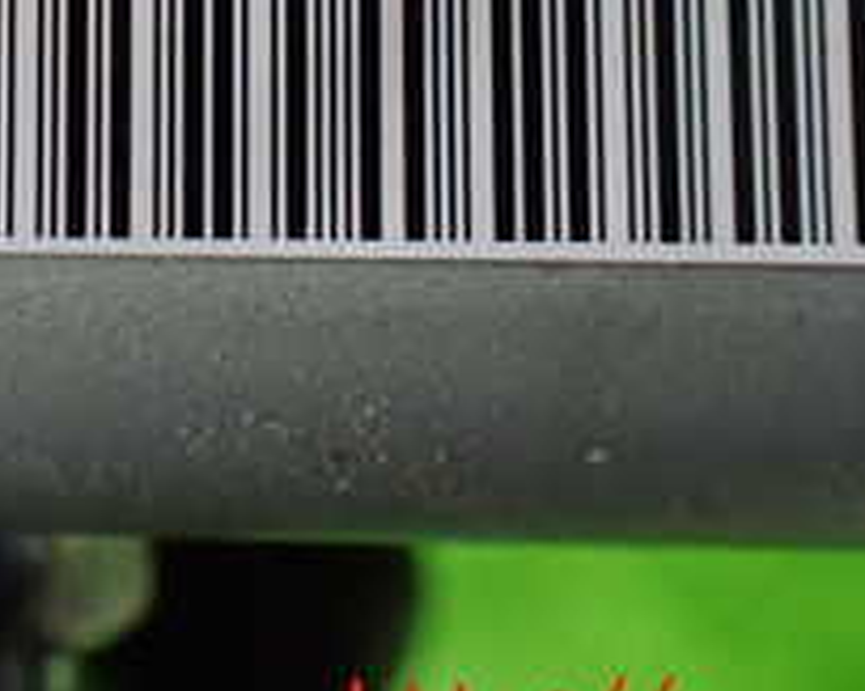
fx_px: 2201
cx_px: 34
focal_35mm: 86
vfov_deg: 16.9
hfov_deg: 21.6
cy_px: -178
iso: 800
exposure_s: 1/30
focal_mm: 5.4
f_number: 2.3
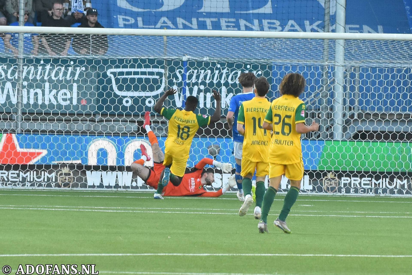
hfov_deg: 8.9
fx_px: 2661
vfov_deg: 5.9
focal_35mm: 232
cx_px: 206
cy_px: 138
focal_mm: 155
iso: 1600
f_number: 4.5
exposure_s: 1/640
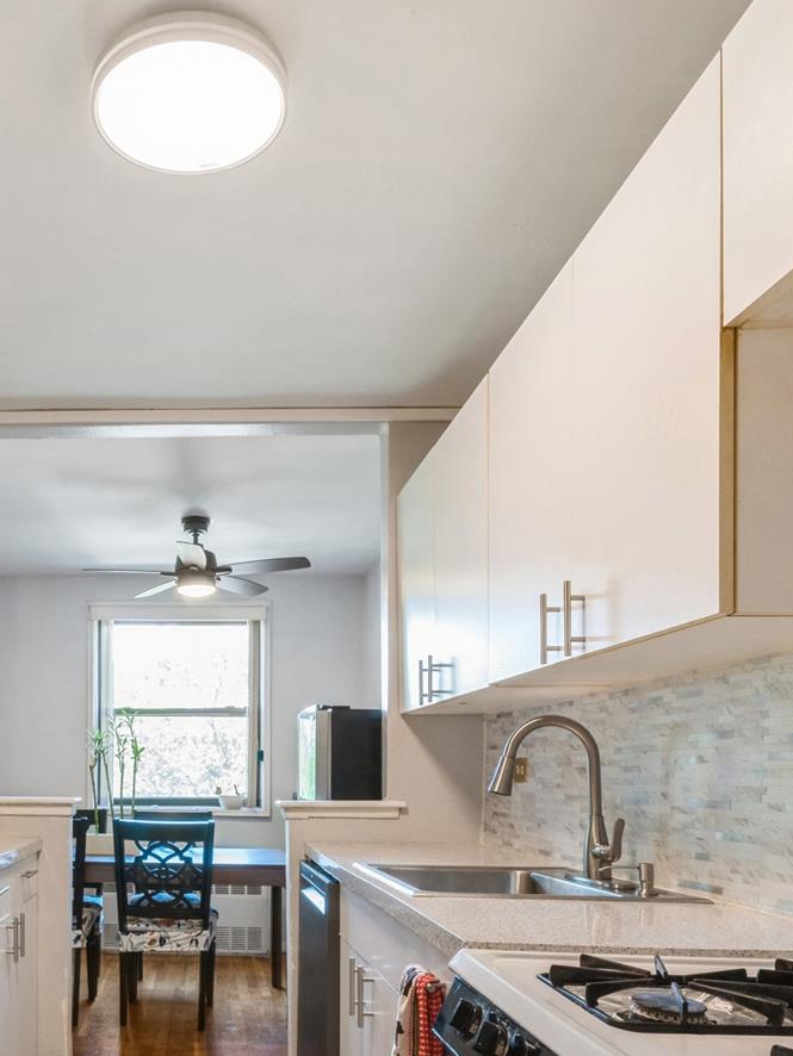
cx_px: 210
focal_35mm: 25
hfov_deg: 52.8
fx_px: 763
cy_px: 765
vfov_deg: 66.0
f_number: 14
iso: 640
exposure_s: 1/6
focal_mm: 15
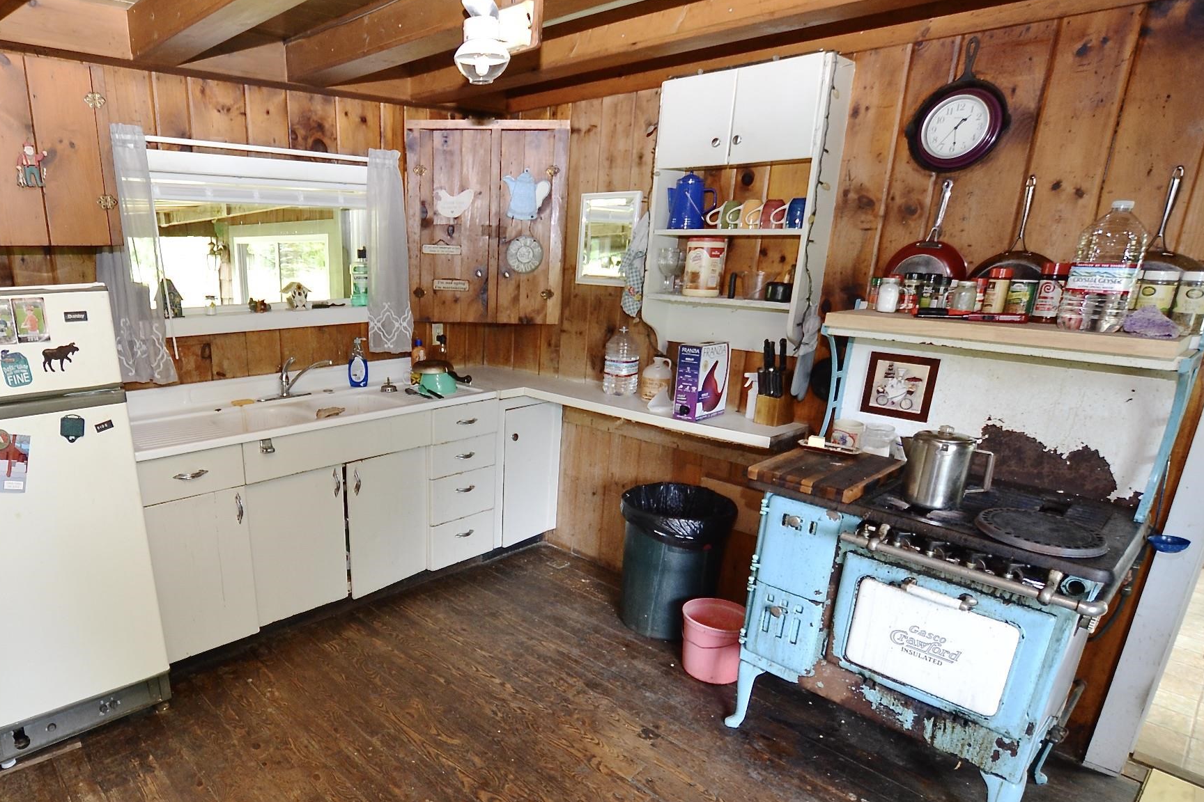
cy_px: 471
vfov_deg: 61.5
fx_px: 669
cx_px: 436
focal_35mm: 20
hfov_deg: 82.1
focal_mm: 10
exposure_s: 1/60
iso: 800
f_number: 3.5
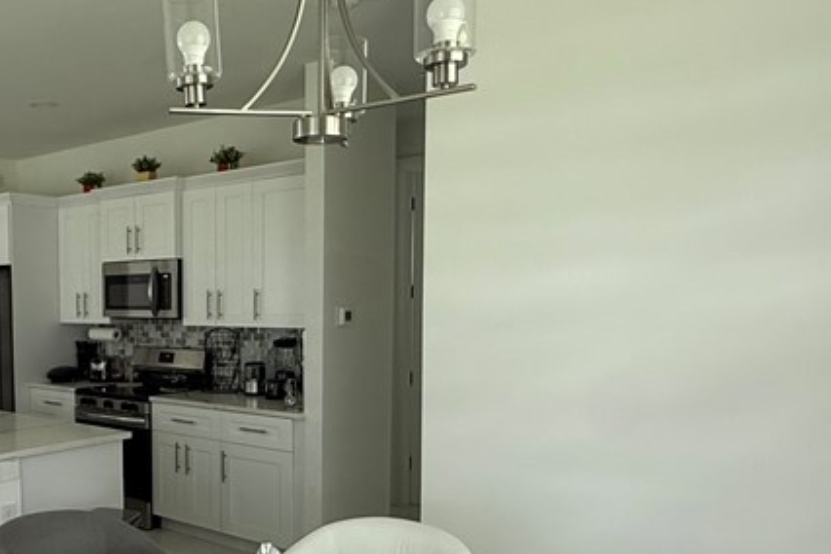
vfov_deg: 37.5
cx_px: 162
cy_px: 361
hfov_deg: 51.0
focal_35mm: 35
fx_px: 808
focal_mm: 2.22
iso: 160
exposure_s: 1/99
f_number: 2.2
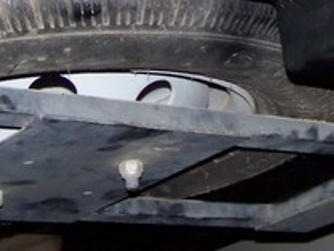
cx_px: 279
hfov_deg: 16.1
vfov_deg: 12.1
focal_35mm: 121
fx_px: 1167
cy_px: 6
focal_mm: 5.85
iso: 200
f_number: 2.8
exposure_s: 1/30
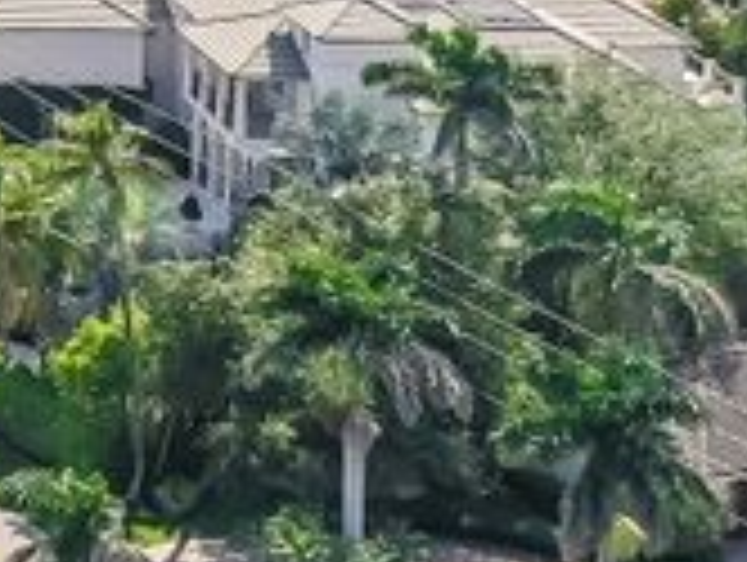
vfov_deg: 8.4
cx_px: -1670
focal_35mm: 175
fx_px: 3782
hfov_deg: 8.8
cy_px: -220
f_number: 6.3
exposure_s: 1/240
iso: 100
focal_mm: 10.26
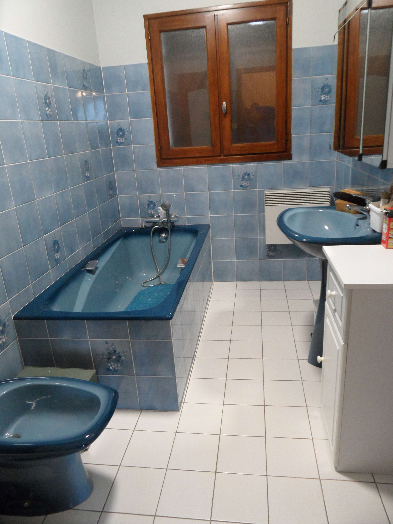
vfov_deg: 71.6
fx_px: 363
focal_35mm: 24
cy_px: 262
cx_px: 196
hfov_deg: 56.8
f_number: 3.2
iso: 400
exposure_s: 1/8
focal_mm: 3.9
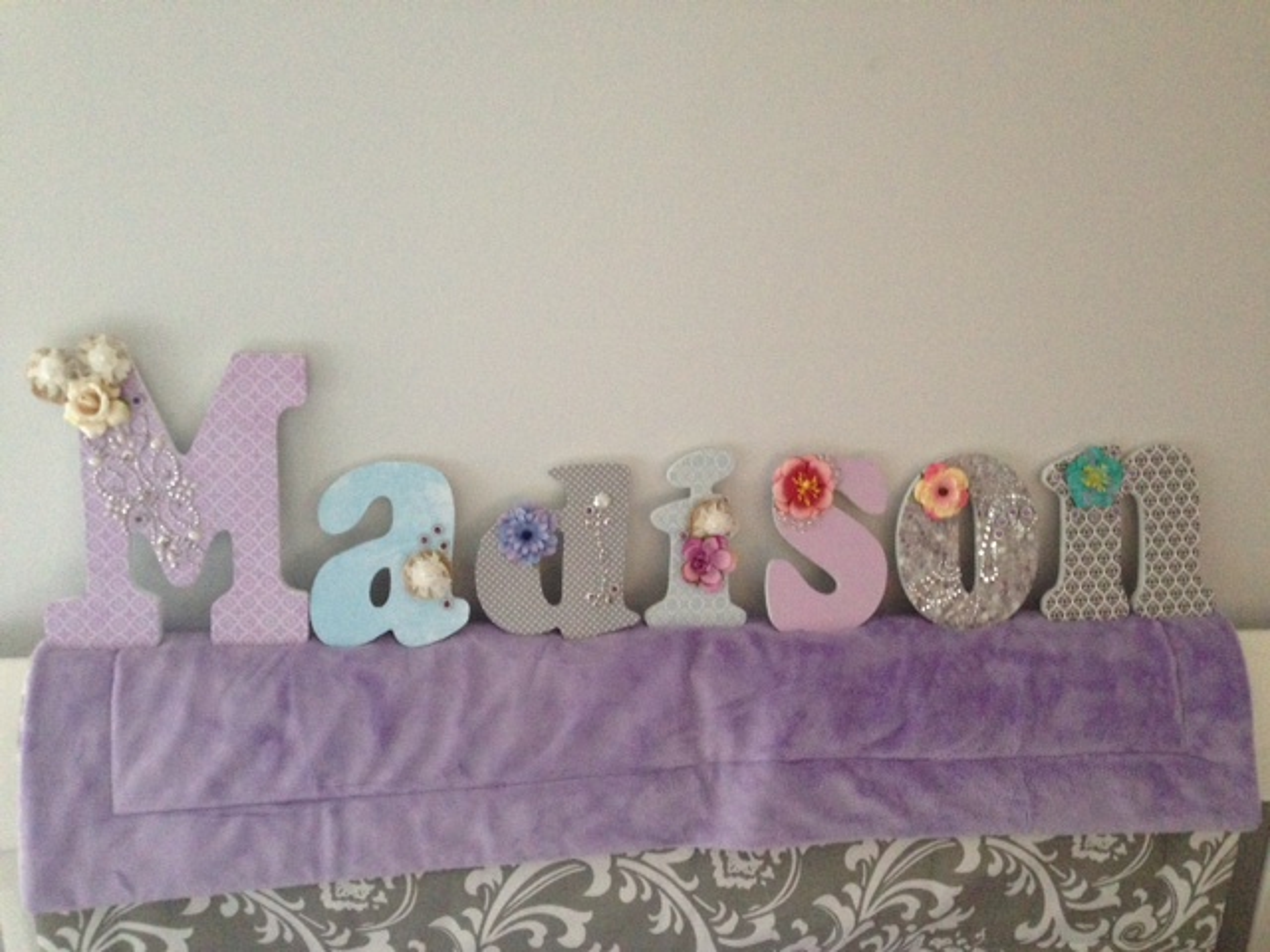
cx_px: 635
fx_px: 1211
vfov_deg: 42.9
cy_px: 476
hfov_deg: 55.4
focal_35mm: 33
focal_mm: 4.12
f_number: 2.4
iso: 400
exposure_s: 1/20
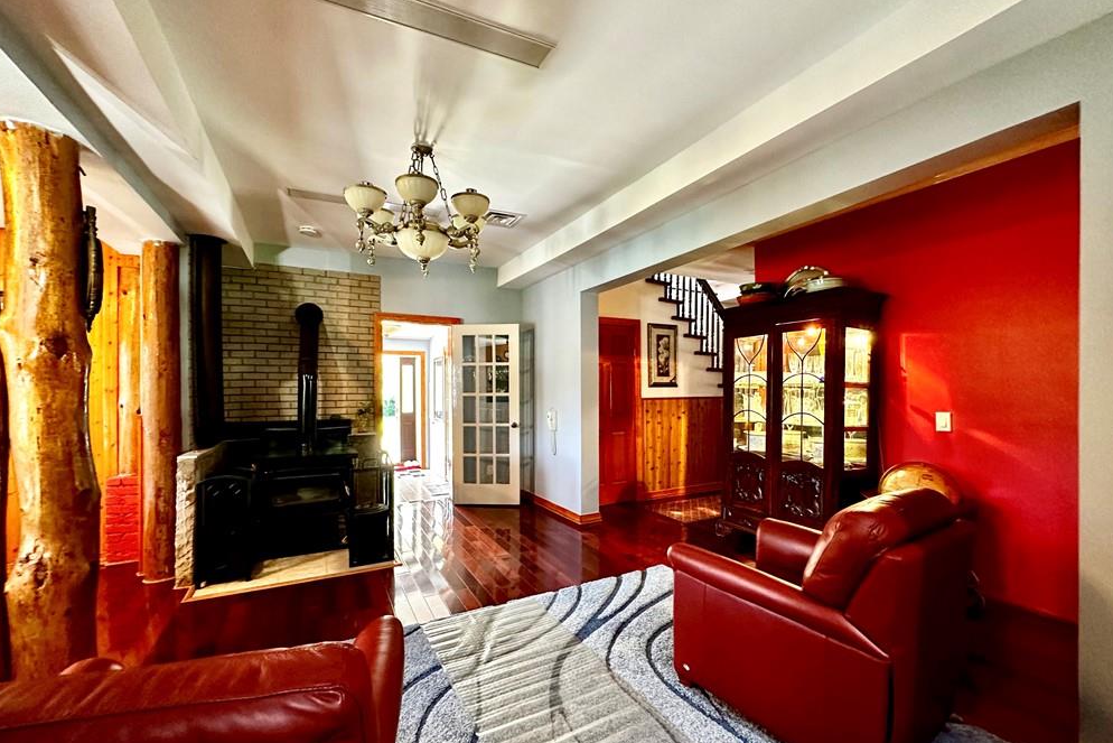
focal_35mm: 15
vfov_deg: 77.3
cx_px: 555
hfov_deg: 100.4
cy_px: 391
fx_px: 464
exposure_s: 1/60
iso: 640
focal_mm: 2.22
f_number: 2.2
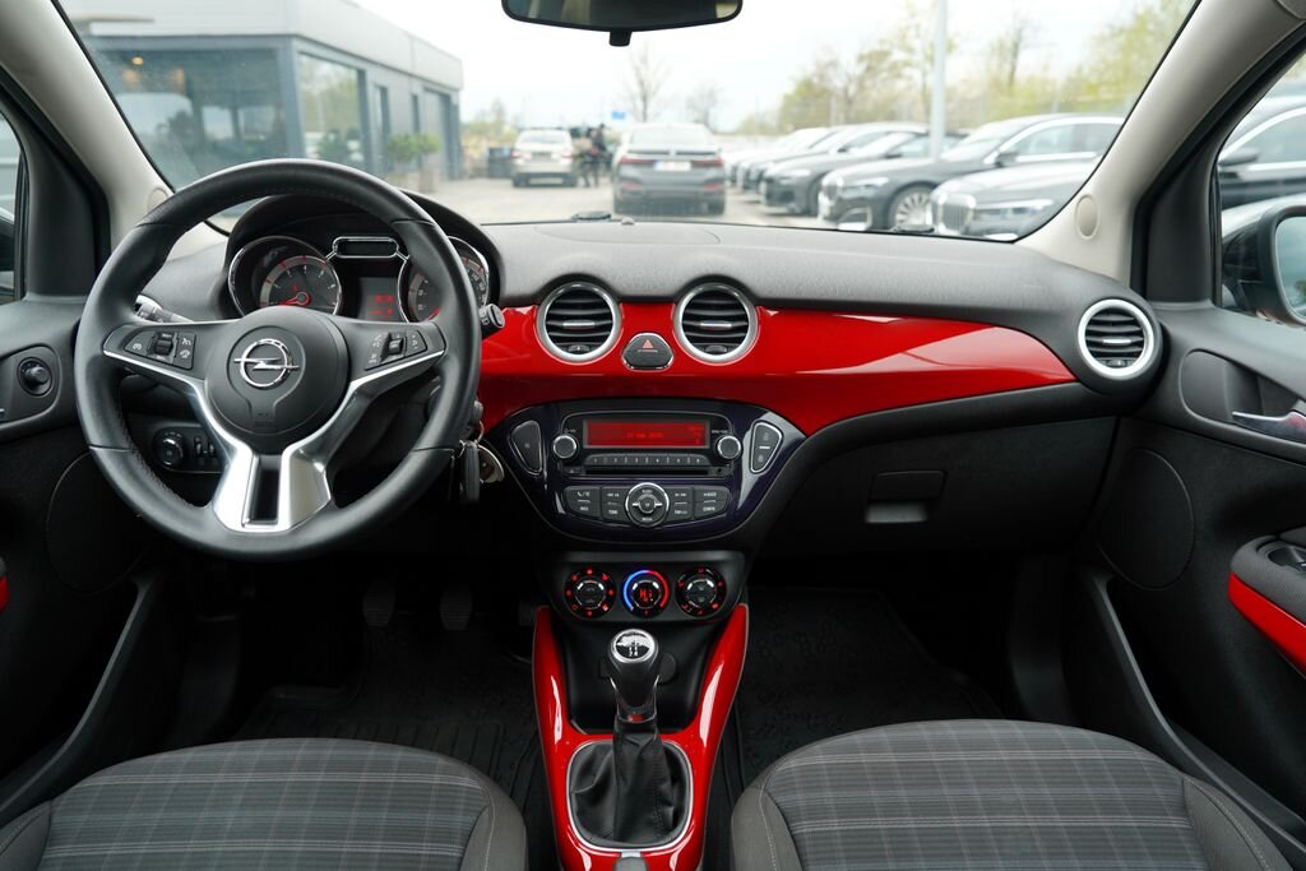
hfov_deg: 73.7
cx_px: 653
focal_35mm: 24
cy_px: 436
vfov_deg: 53.1
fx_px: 871
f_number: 4
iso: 100
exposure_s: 1/60
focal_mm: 24
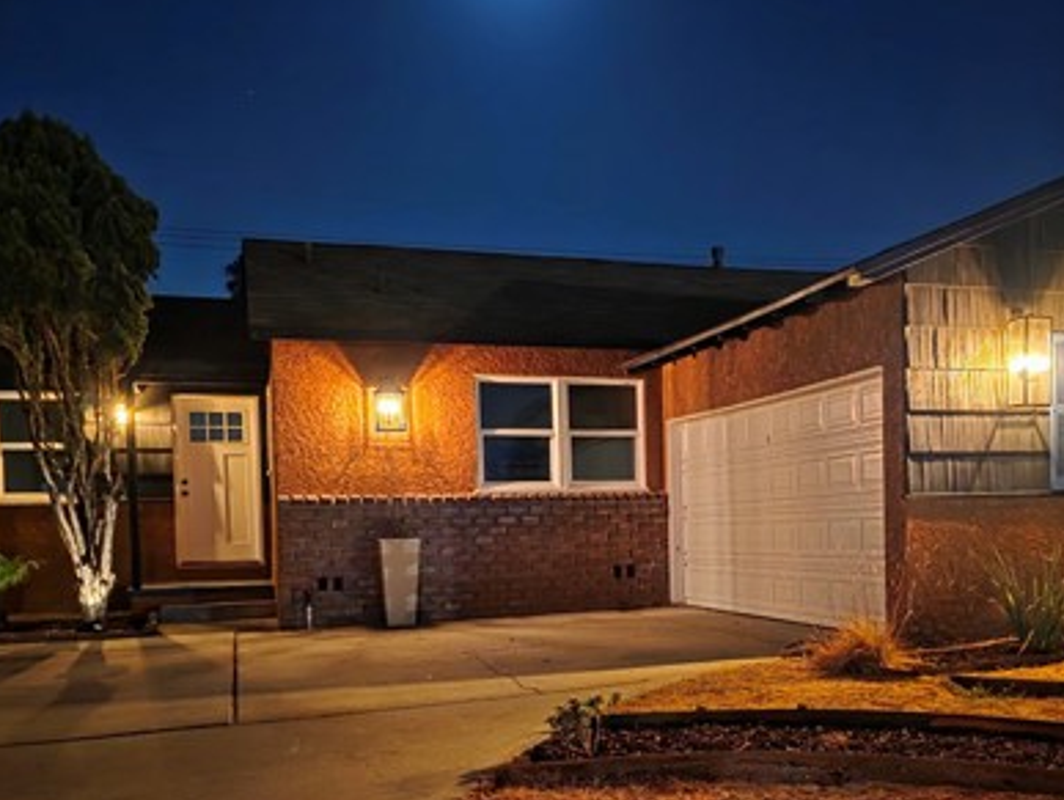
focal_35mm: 38
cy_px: 550
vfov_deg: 37.3
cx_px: 674
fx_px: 1169
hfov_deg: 48.4
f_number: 1.7
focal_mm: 6.3
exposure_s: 1/20
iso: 1600
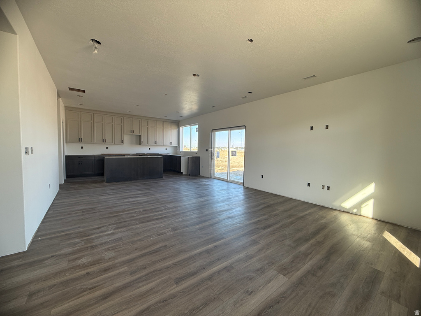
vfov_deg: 85.7
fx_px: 170
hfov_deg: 102.1
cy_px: 158
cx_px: 210
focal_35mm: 14
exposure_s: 1/102
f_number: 2.2
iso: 64
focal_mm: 2.22
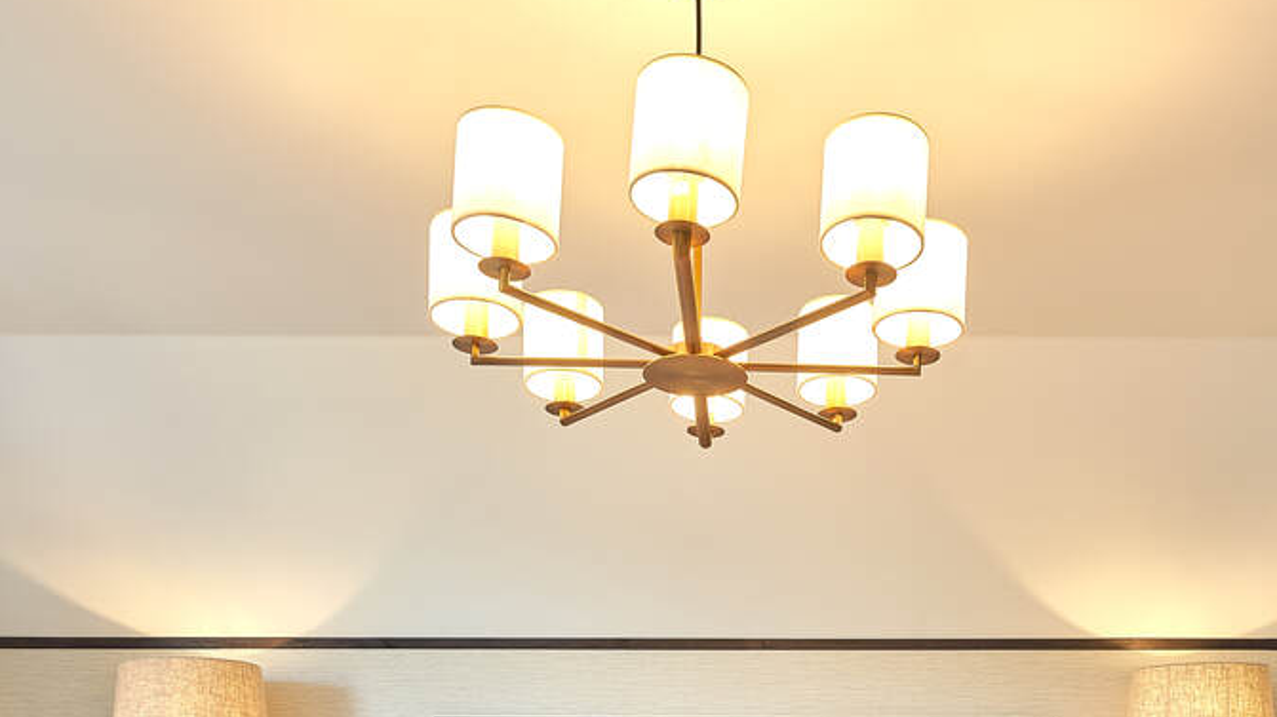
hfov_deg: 58.2
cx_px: 759
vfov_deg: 31.0
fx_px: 1137
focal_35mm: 34
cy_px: 799
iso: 100
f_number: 10
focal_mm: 16.8
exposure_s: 1/4
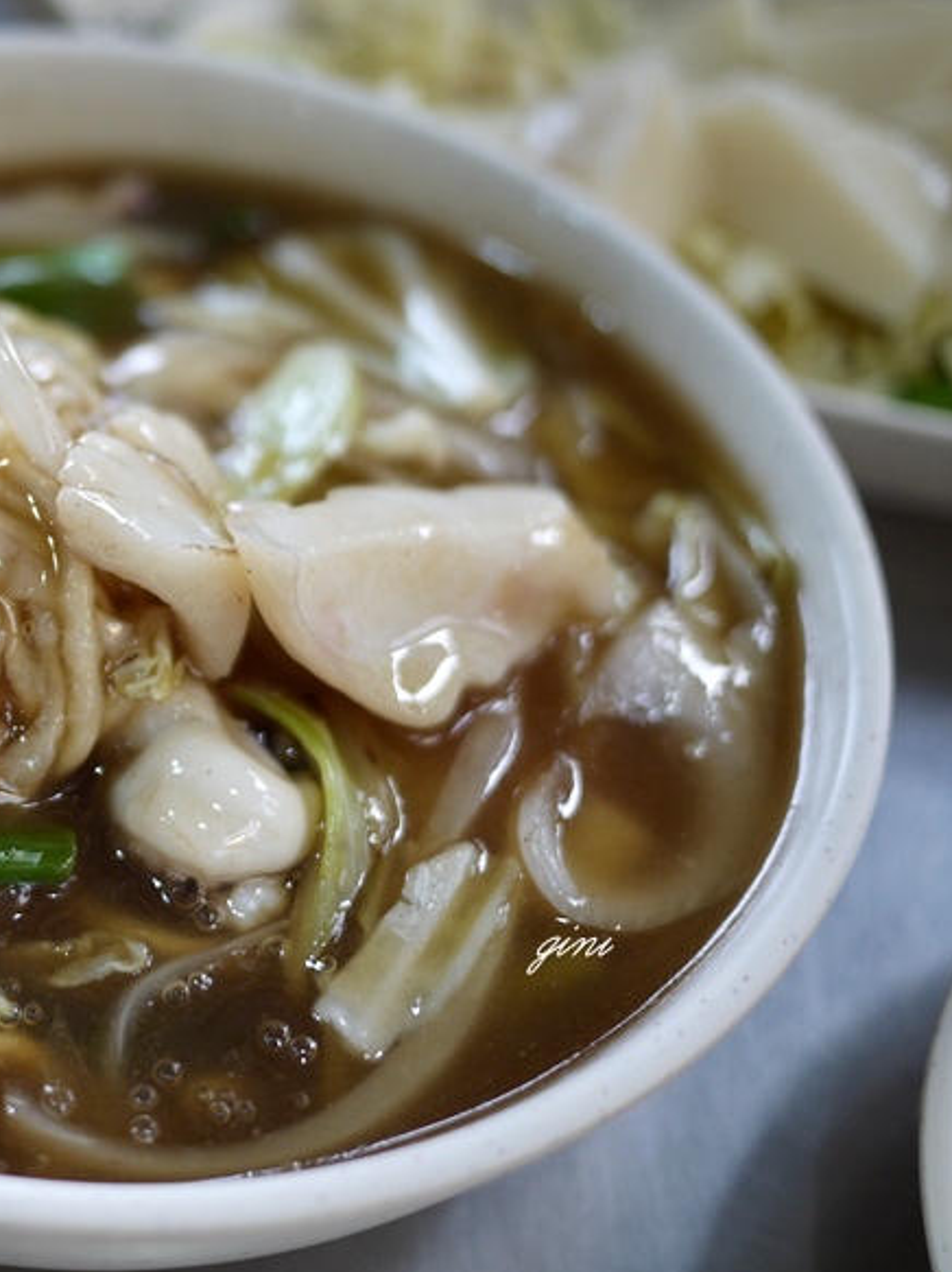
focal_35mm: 55
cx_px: 87
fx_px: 2018
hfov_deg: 25.7
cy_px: 632
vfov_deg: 35.0
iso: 125
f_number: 1.7
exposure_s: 1/60
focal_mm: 20
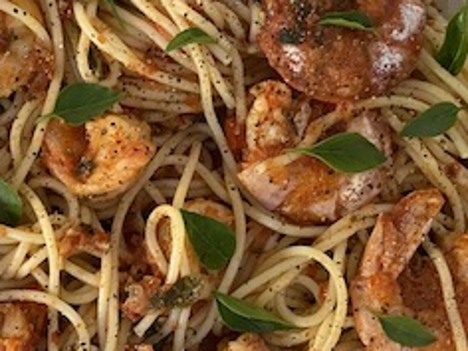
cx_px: 109
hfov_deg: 28.9
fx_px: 892
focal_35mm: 66
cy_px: 194
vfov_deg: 22.2
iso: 400
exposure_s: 1/50
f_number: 1.8
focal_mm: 4.25
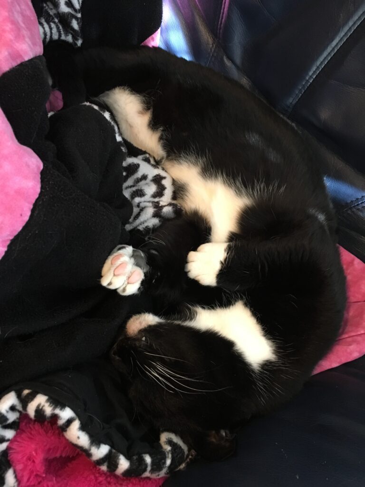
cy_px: 244
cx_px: 182
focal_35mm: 29
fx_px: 408
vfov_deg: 61.7
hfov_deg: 48.2
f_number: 2.2
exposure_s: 1/15
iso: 200
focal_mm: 4.15
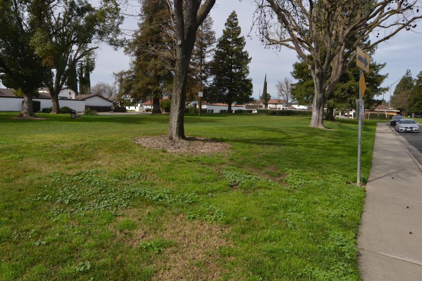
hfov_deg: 75.6
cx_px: 177
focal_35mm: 23
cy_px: 140
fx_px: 270
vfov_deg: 55.1
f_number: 8
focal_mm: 12
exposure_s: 1/200
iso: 100
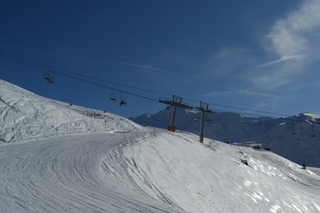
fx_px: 453
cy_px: 166
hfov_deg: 38.5
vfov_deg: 26.1
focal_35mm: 51
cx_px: 208
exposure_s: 1/1000
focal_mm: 6.3
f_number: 8.2
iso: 80
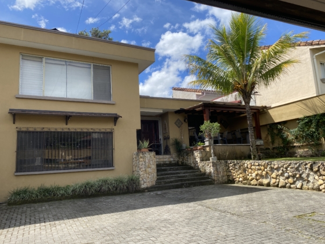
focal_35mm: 27
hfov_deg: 65.3
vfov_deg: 51.4
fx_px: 254
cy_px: 123
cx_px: 162
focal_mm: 4.25
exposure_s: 1/1701
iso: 32
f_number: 1.8
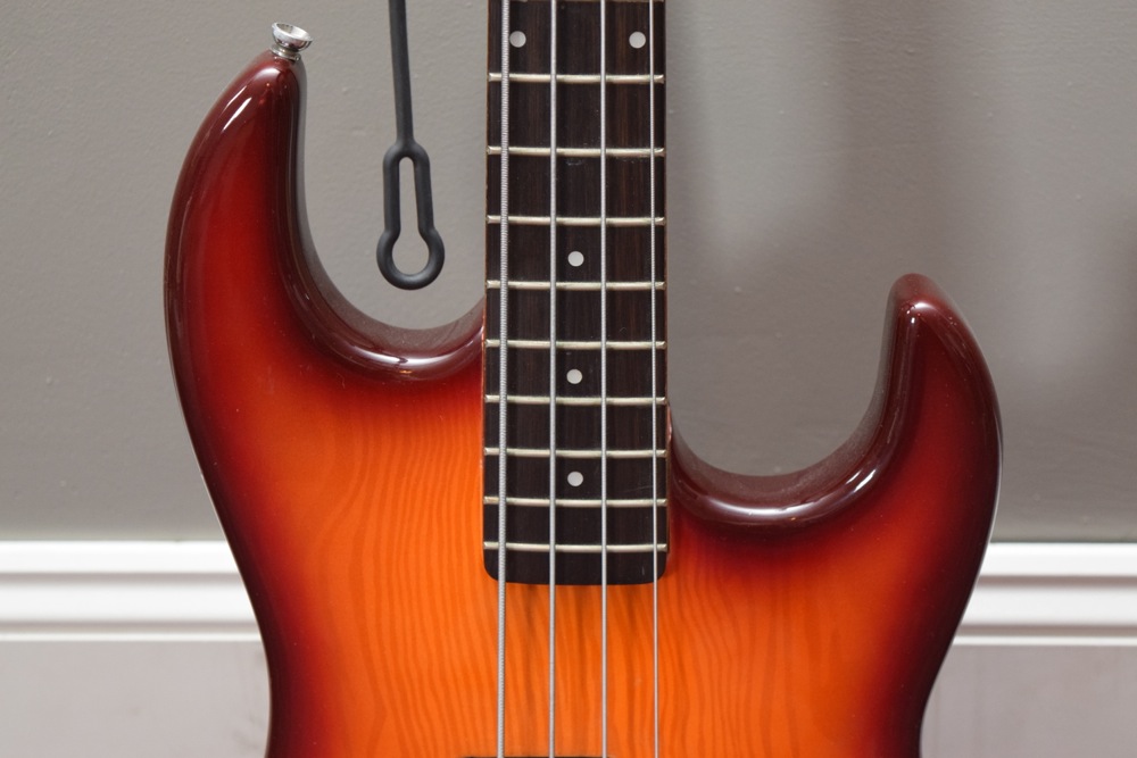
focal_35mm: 82
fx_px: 2606
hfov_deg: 24.6
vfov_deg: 16.6
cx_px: 568
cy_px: 379
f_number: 5.6
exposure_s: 1/60
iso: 1800
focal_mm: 55
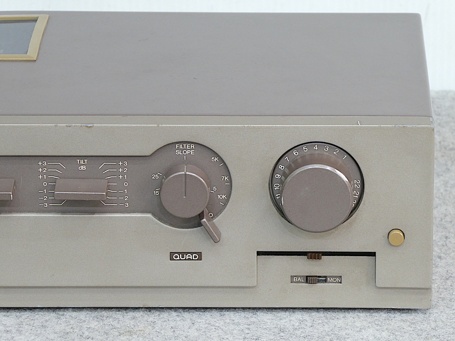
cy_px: 170
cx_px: 228
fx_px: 2813
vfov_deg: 6.9
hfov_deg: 9.2
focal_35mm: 214
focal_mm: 38.4
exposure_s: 1/8
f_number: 5.6
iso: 200
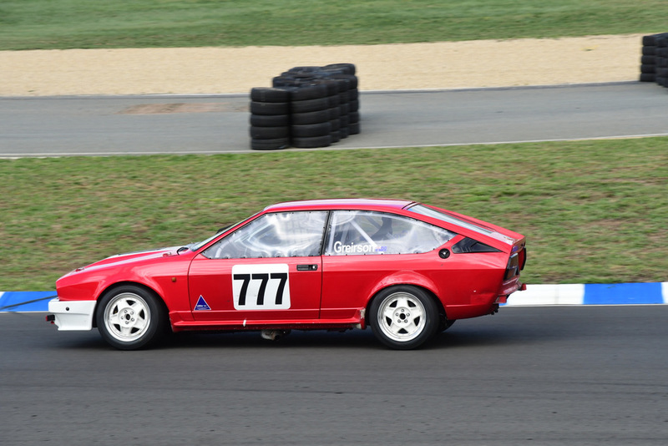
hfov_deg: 17.1
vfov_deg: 11.4
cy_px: 223
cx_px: 334
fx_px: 2227
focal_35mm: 120
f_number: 8
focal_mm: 80
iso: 320
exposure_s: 1/400
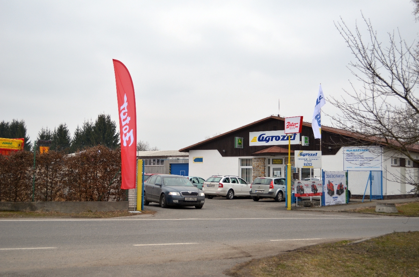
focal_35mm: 48
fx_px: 558
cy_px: 138
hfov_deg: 41.2
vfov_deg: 28.0
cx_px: 210
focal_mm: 32
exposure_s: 1/1000
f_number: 5.6
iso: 320
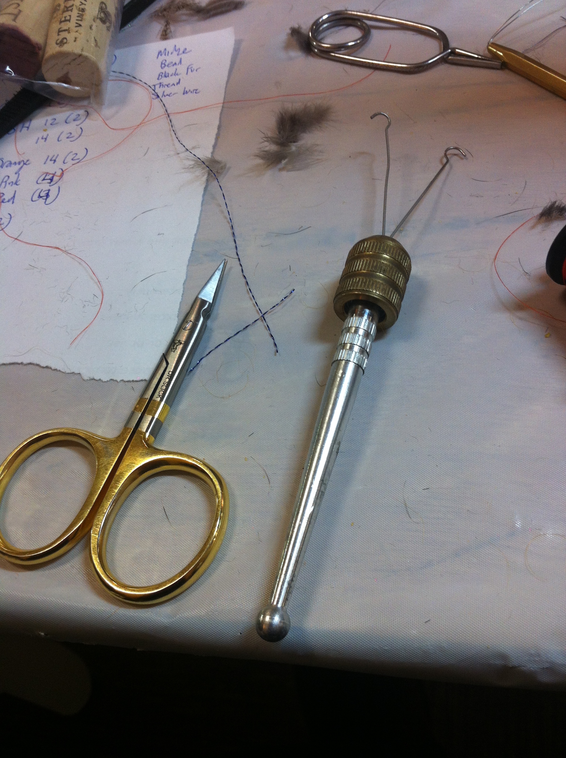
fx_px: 765
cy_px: 379
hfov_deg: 40.6
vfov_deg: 52.7
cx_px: 283
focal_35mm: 35
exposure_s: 1/24
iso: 80
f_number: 2.8
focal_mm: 3.85
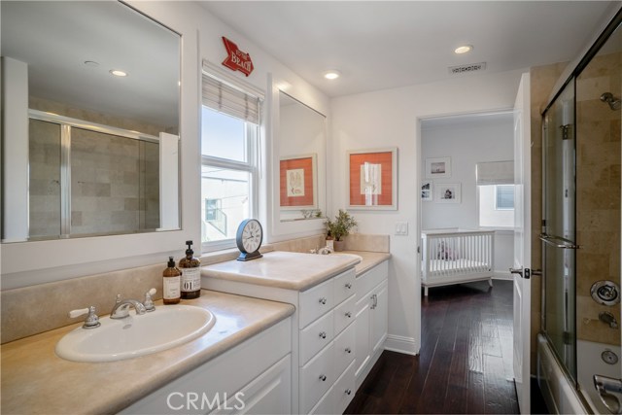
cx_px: 311
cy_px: 208
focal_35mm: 18
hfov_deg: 90.0
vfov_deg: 67.4
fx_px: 311
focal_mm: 18
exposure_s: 1/160
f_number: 8
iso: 200
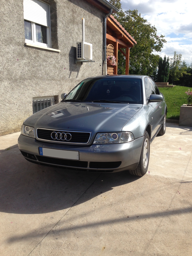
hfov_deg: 42.9
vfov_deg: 55.4
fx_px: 244
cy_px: 128
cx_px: 96
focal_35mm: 33
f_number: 2.4
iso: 50
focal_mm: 4.12
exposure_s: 1/1355
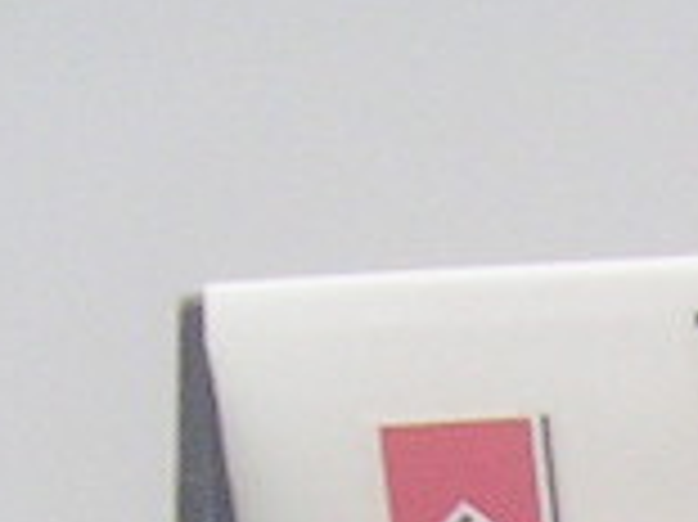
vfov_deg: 5.7
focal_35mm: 251
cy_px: 1350
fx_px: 5057
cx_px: 1635
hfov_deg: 7.4
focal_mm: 5.8
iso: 101
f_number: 2.8
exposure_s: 1/6.3
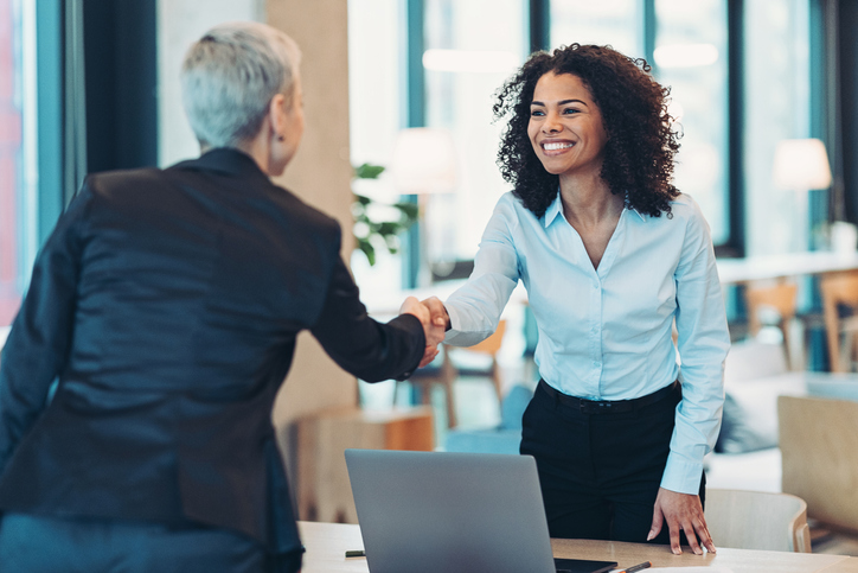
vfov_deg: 16.1
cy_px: 286
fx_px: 2026
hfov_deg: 23.9
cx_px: 429
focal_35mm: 85
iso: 1250
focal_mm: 85
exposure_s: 1/160
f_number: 1.8
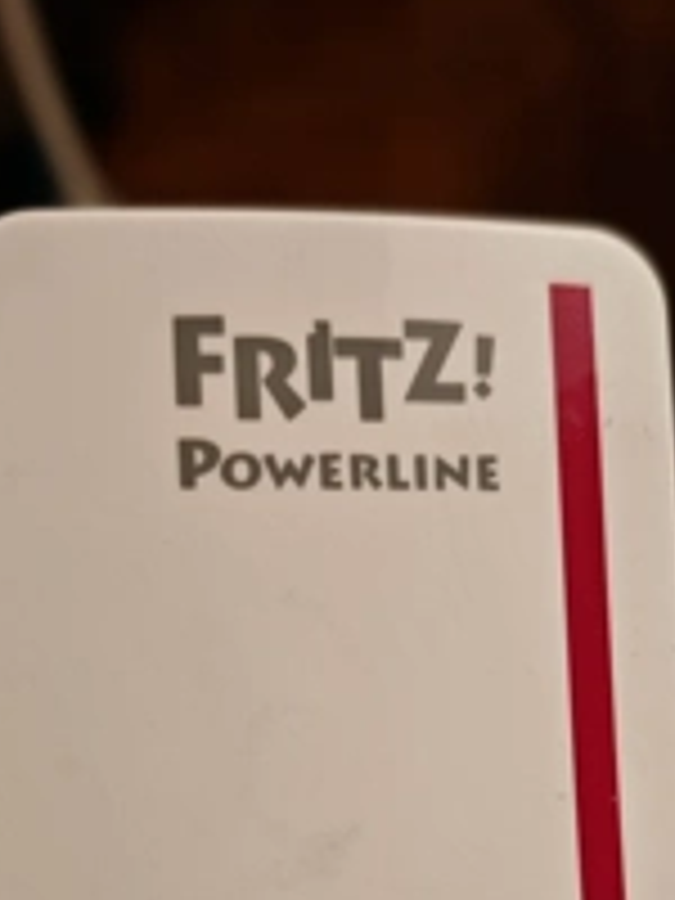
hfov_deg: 27.0
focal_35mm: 54
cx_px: 387
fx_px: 1404
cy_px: 801
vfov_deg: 33.7
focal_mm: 6.83
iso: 500
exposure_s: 1/33
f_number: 1.4
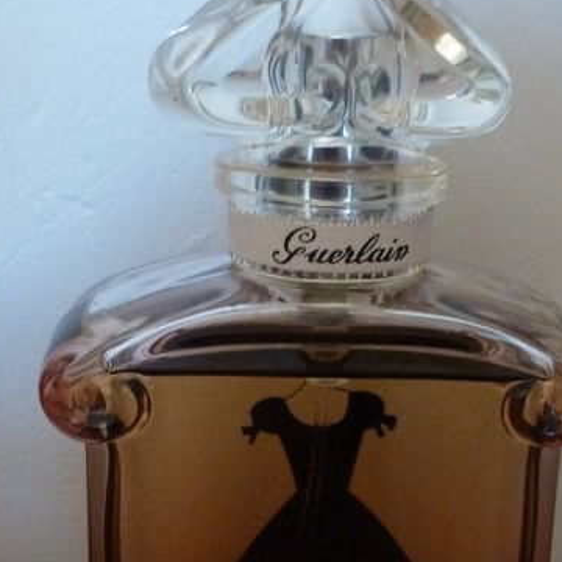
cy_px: 357
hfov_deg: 28.9
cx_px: 367
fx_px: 1084
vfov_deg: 28.9
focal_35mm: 59
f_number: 3.3
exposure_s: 1/30
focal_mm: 4.3
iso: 400
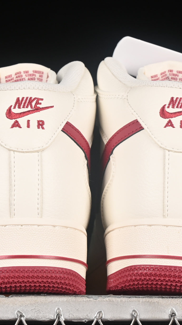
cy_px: 159
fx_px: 1382
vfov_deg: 13.4
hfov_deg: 7.5
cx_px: 97
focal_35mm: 161
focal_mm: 50
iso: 160
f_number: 8
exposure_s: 1/80
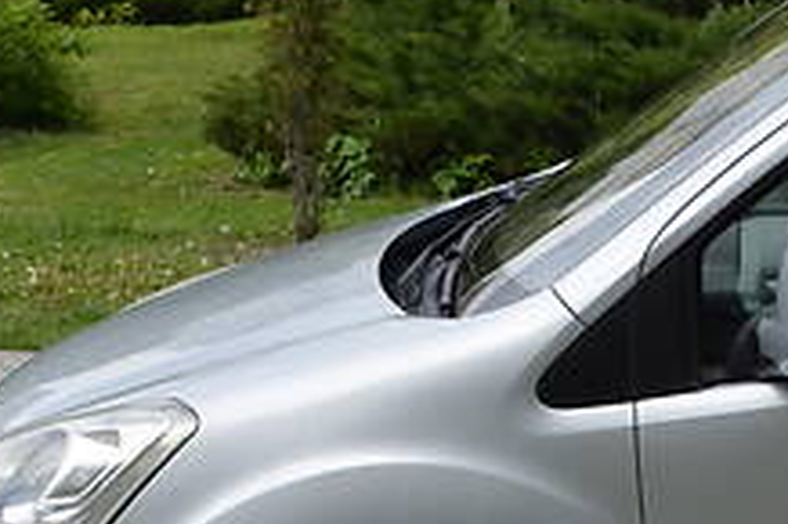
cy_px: 210
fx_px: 3368
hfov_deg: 12.7
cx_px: 1160
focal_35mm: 154
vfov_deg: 8.9
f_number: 7.1
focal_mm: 28
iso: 200
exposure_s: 1/200
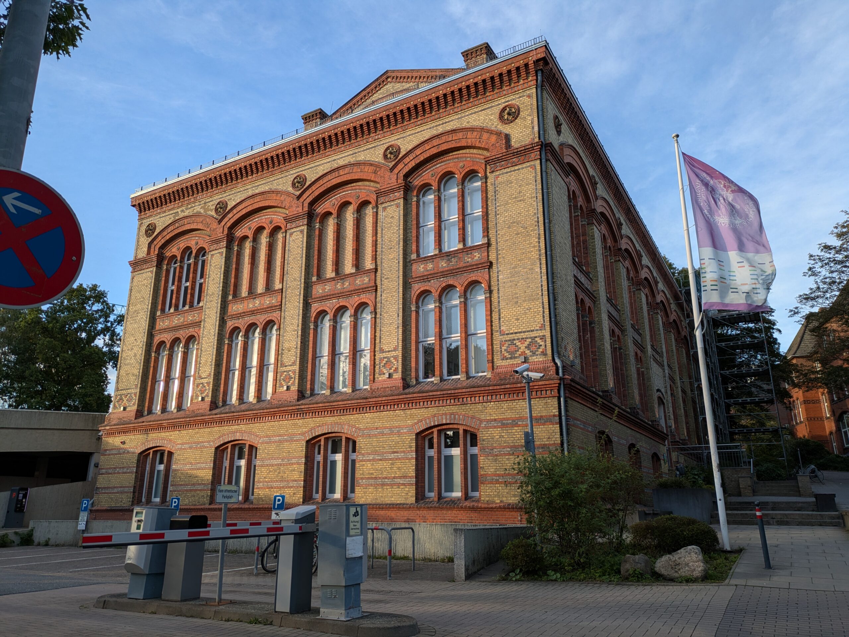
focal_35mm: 25
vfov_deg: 54.9
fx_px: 613
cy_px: 318
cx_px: 424
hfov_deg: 69.4
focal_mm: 5.43
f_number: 1.89
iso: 42
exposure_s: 1/781
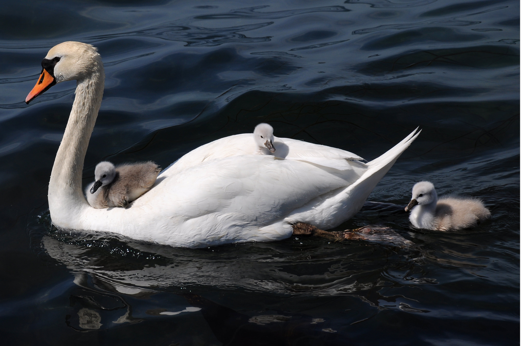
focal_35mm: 158
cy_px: 173
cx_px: 260
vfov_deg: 8.7
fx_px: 2277
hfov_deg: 13.1
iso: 200
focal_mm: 105
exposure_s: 1/1250
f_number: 9
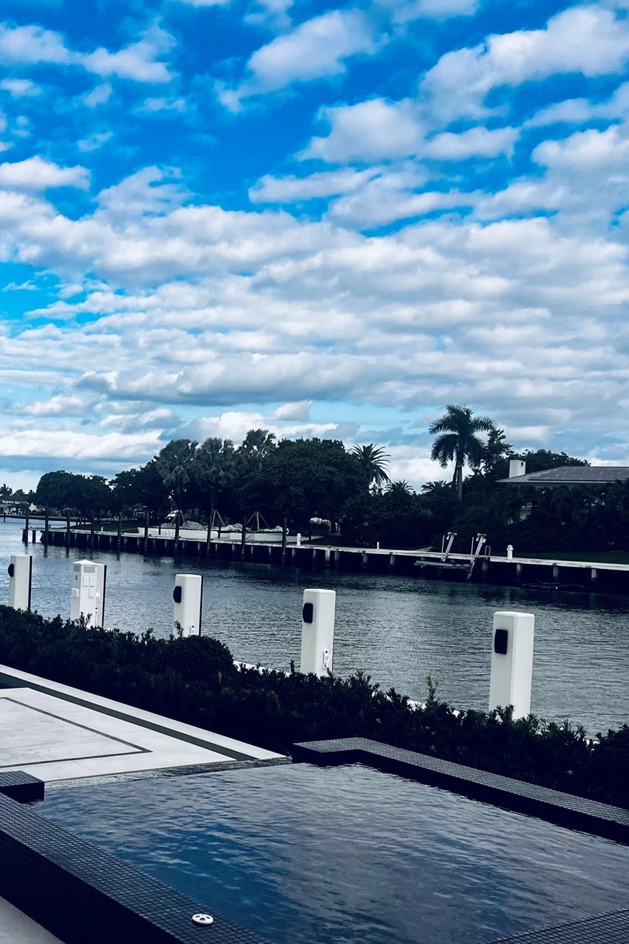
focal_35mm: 42
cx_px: 122
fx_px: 1101
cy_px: 545
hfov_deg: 31.1
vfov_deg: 46.3
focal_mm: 5.7
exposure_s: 1/4274
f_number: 1.5
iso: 50
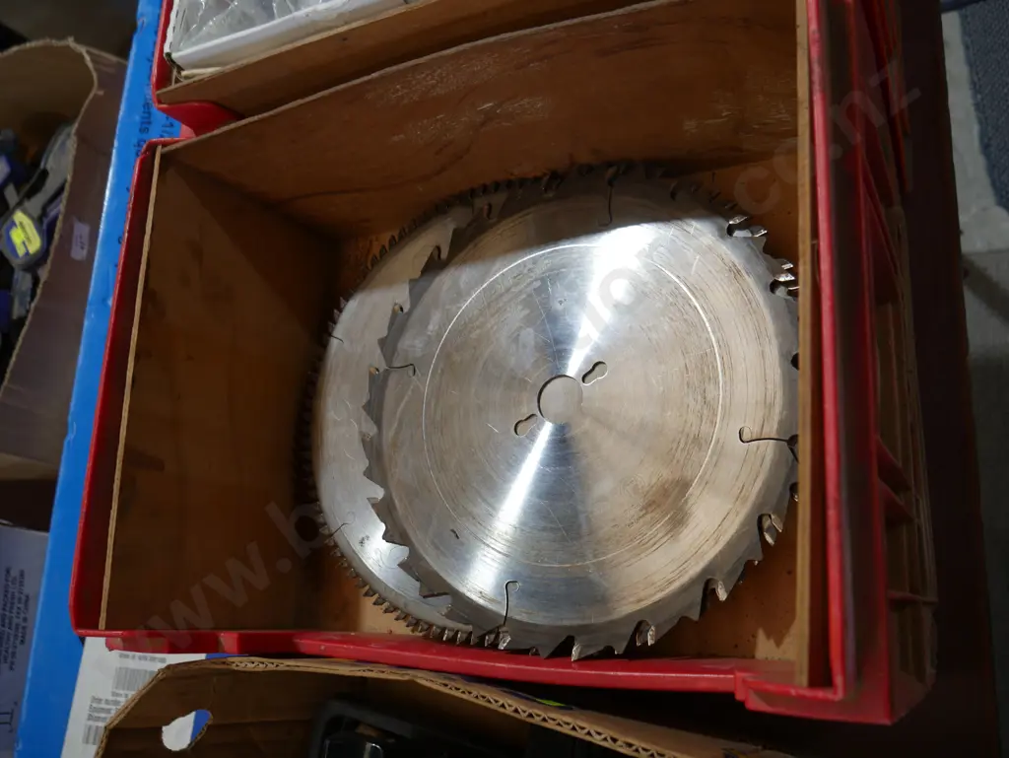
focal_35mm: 30
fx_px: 875
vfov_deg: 46.8
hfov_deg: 59.9
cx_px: 504
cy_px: 379
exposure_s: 1/100
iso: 200
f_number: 3.6
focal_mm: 15
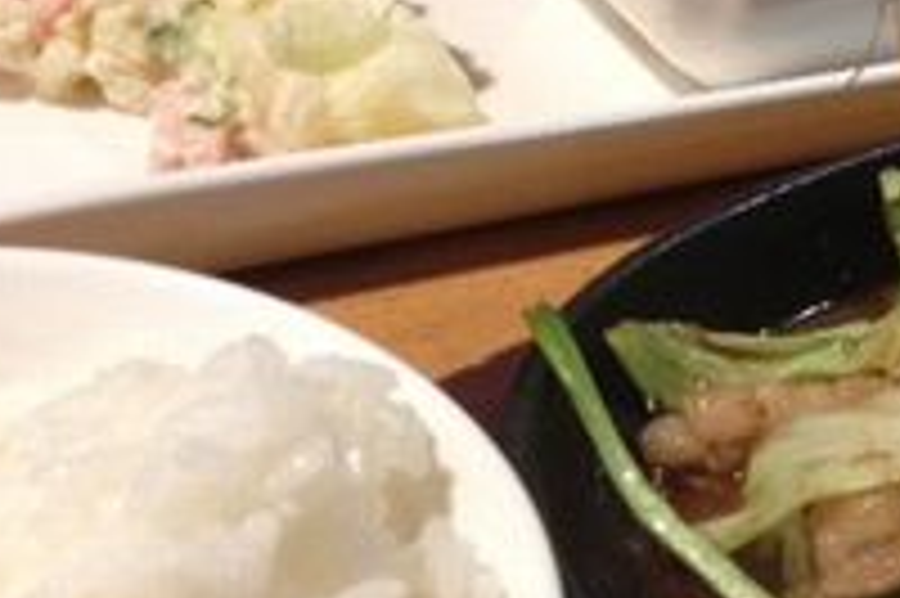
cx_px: 1053
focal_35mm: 91
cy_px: 308
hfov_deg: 21.0
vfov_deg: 15.0
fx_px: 2273
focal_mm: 4.28
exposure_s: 1/20
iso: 320
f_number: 2.4
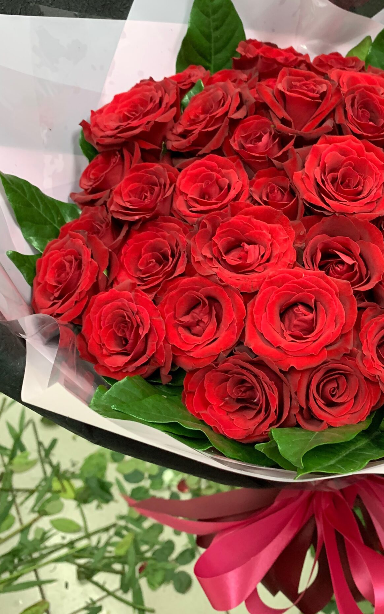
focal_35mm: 38
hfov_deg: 32.5
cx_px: 317
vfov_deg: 51.5
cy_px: 291
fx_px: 637
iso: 400
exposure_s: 1/60
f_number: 1.8
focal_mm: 4.25
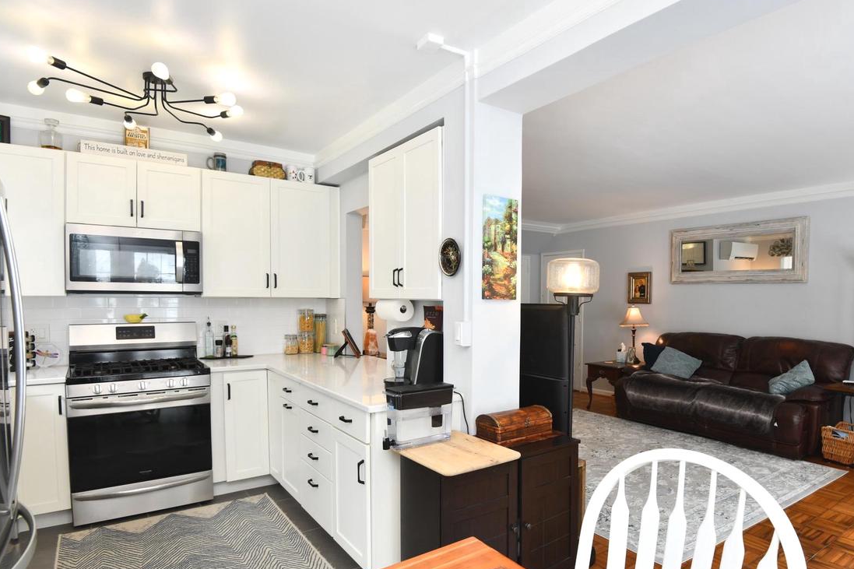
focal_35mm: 21
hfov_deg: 80.0
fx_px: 498
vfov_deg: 59.4
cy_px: 311
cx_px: 525
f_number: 5
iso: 220
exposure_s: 1/60
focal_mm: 16
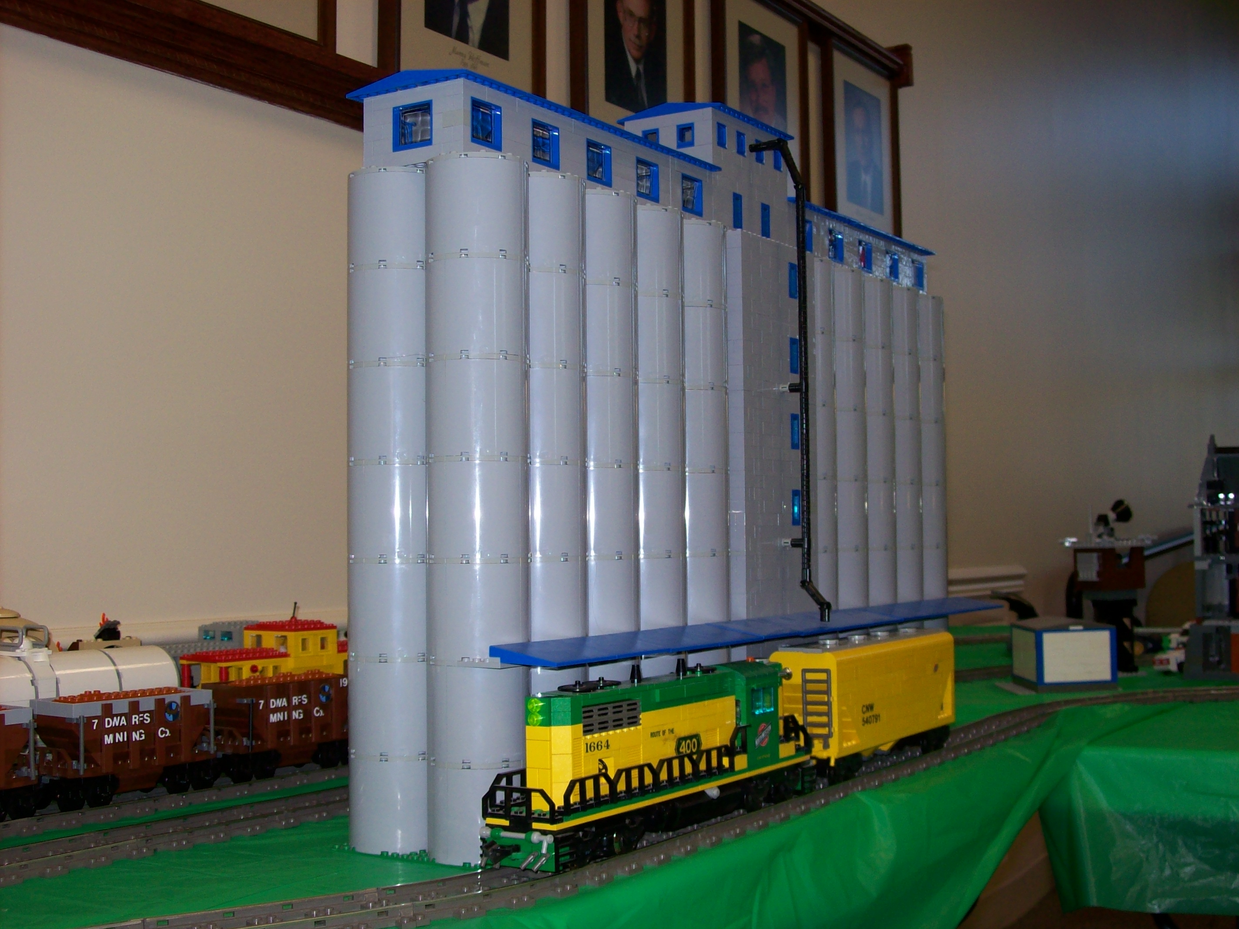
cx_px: 620
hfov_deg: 42.1
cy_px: 464
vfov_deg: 32.2
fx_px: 1610
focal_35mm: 45
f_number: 3
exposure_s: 1/73.6
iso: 80
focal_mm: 7.6
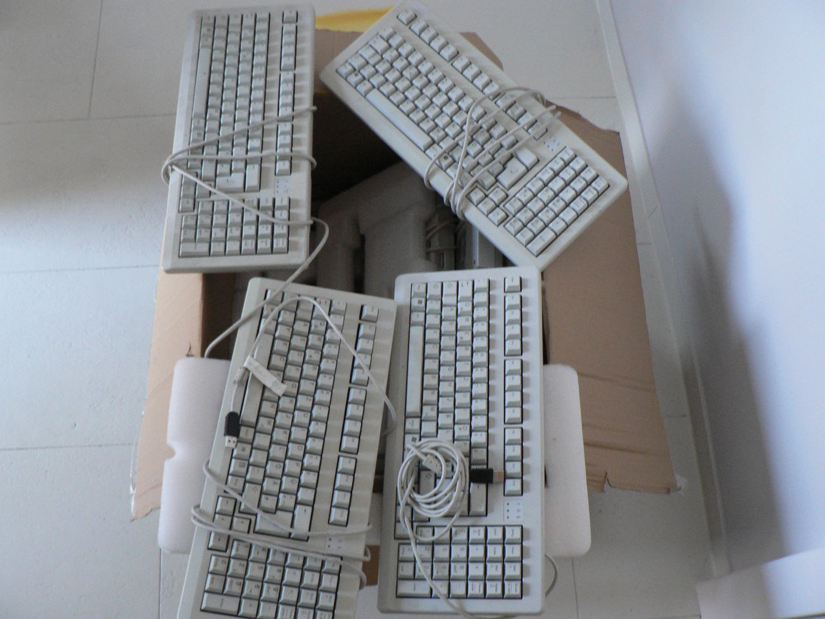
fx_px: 858
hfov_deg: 51.4
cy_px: 310
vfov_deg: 39.7
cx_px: 412
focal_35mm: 36
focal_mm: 6
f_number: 2.8
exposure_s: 1/10
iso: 200
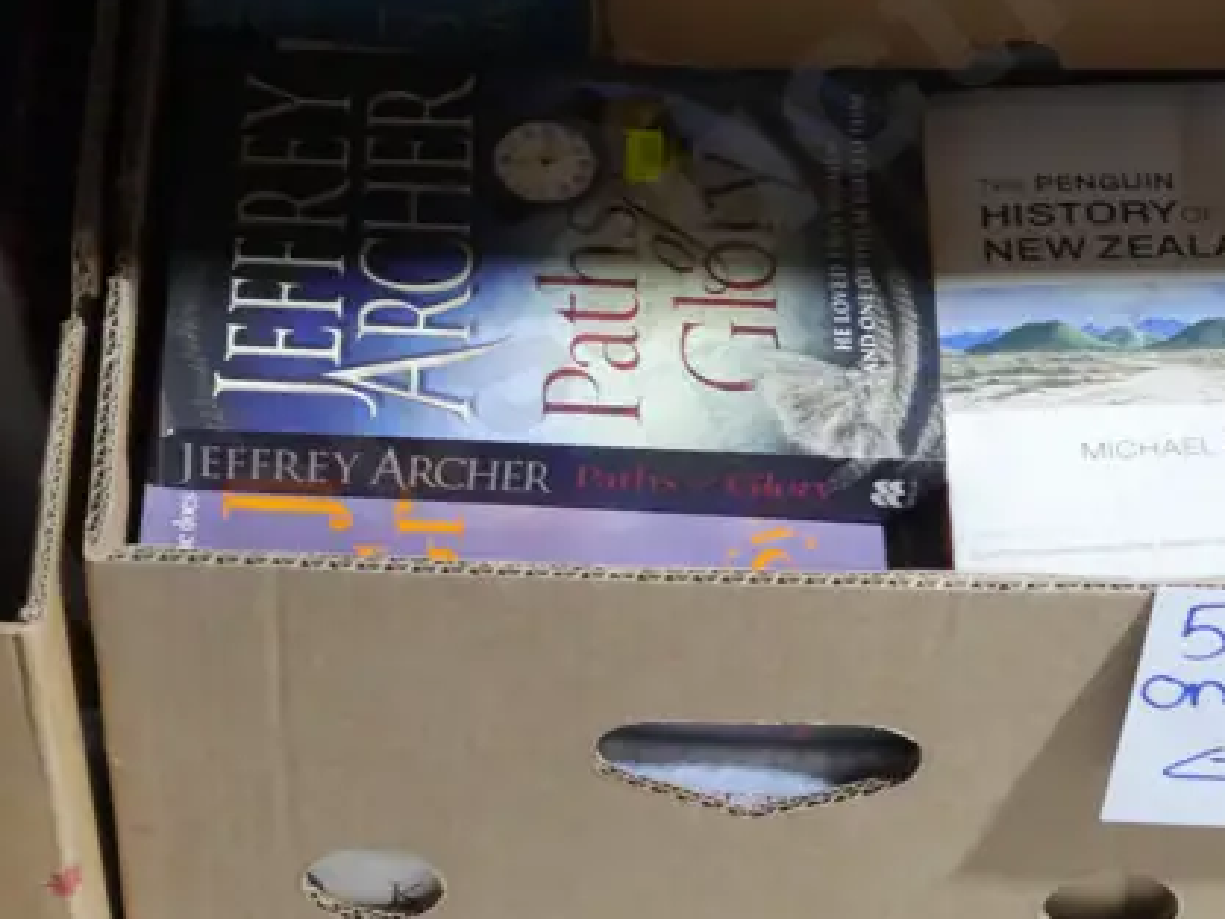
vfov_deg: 13.0
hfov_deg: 17.4
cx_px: 752
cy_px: 175
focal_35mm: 113
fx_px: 4000
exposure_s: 1/60
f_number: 5.1
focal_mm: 23
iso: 2000
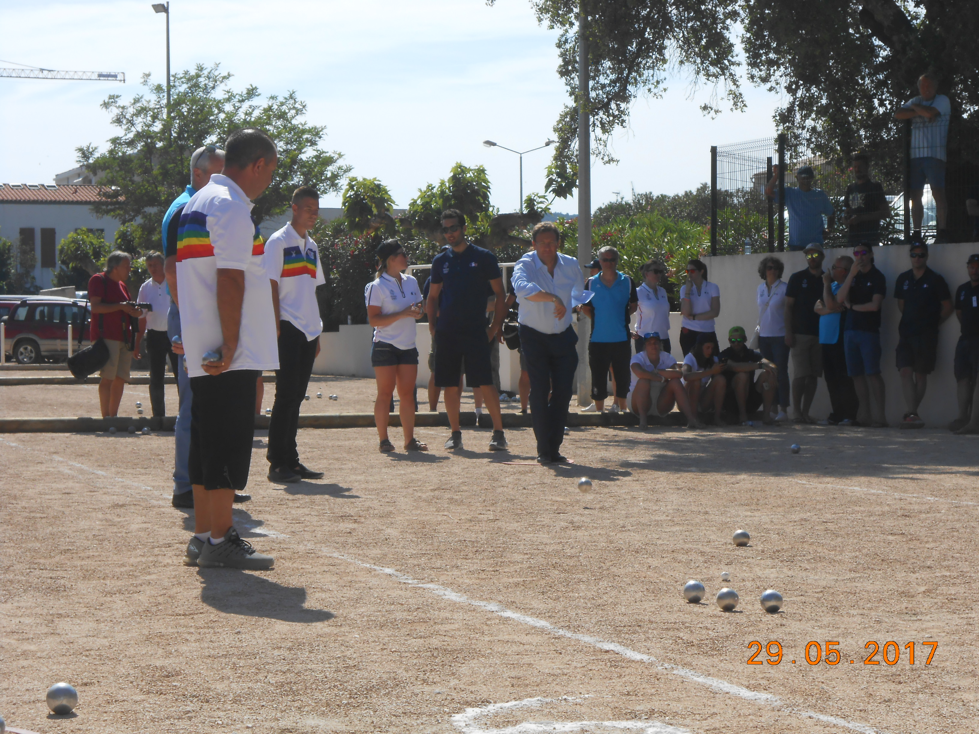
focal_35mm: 81
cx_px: 490
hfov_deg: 24.1
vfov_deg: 18.2
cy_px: 367
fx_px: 2291
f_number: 6.6
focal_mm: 14.5
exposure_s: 1/400
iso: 80
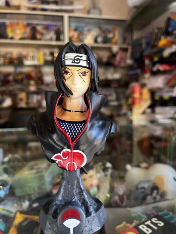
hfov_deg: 53.0
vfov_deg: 67.3
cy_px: 117
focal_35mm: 26
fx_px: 176
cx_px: 88
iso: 40
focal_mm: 5.1
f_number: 1.6
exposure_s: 1/100
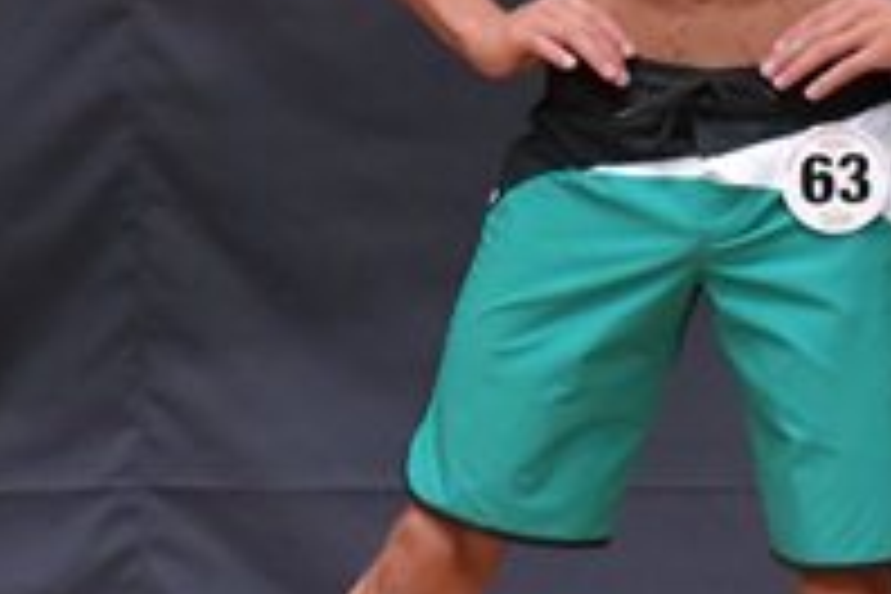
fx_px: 29029
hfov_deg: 1.8
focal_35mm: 1173
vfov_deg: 1.2
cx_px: 497
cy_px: 252
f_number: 5.6
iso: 6400
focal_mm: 200
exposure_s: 1/400
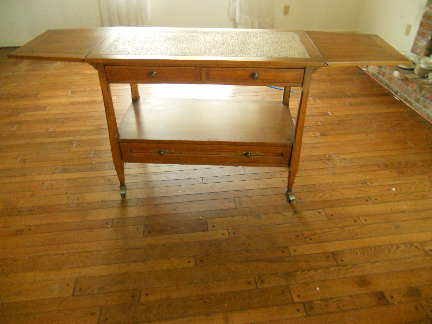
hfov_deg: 65.3
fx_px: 337
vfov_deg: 51.4
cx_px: 216
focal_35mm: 27
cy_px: 162
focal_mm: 4.9
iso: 400
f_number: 3.2
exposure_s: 1/10
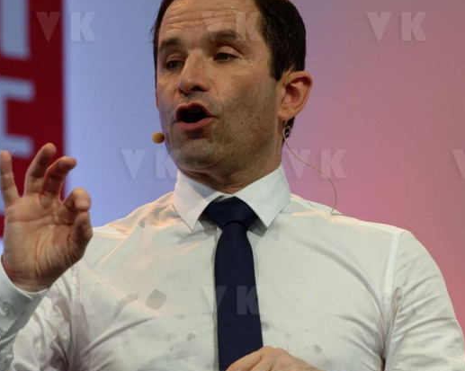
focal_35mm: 435
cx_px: 231
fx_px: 5983
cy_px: 191
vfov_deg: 3.6
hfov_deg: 4.5
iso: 1000
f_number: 4.5
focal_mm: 200
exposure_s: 1/500
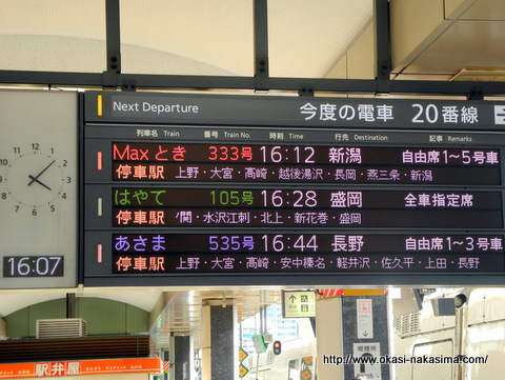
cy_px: 190
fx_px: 1110
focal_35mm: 76
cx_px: 252
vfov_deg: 19.4
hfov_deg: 25.6
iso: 100
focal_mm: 16.3
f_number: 4
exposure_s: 1/58
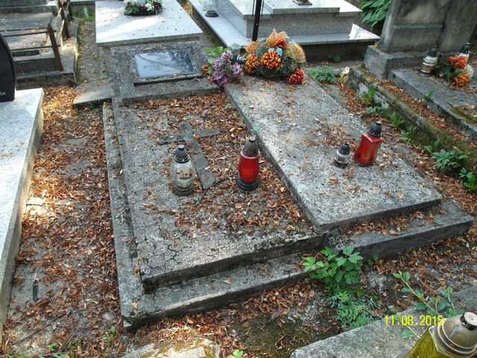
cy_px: 179
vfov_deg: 56.8
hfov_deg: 71.6
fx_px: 331
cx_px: 238
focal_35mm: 24
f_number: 3.4
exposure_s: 1/90
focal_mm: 5.2
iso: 100
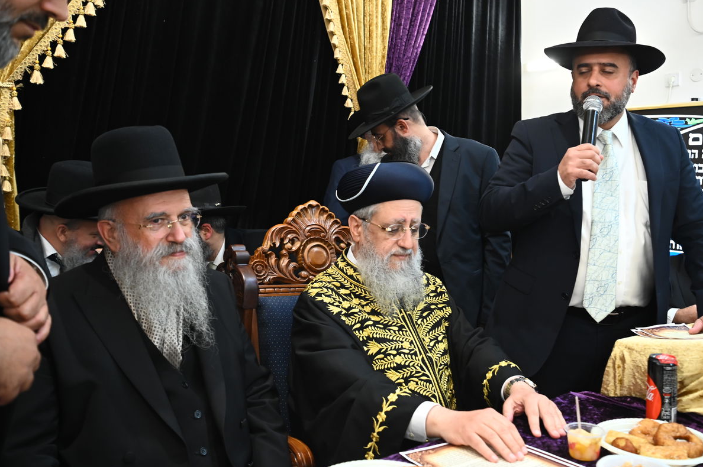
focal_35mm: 33
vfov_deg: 39.8
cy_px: 197
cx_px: 393
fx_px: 644
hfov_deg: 57.1
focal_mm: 28
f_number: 4
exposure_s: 1/160
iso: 1600
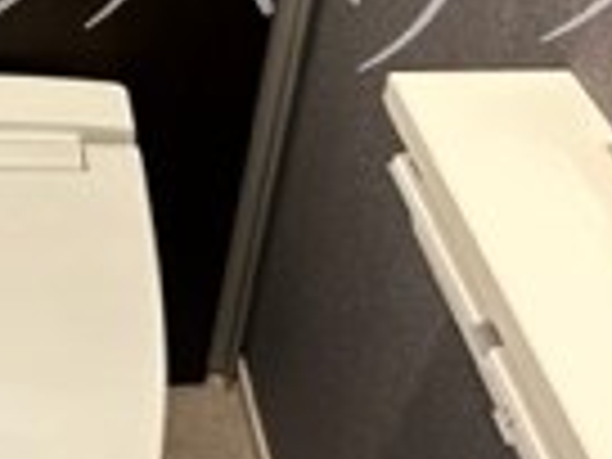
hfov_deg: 27.2
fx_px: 1167
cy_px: -14
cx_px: -40
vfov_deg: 21.4
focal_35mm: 66
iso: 800
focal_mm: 2.22
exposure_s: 1/60
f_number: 2.2
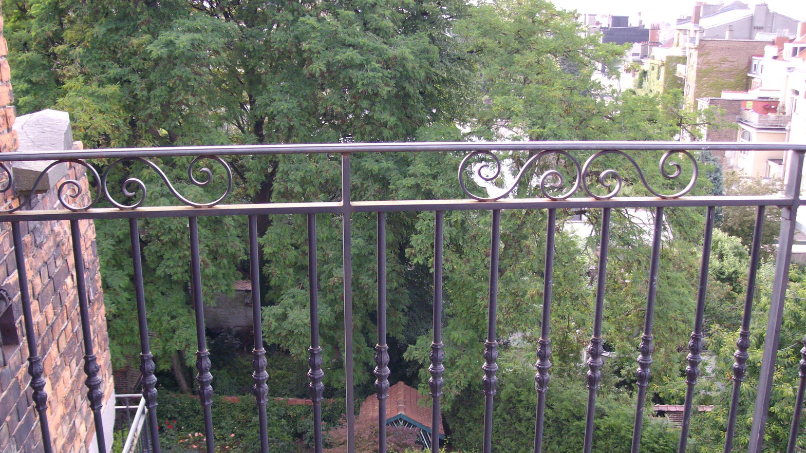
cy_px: 271
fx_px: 855
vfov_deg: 29.6
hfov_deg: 50.5
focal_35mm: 40
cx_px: 408
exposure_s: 1/200
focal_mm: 6
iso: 160
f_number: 2.7
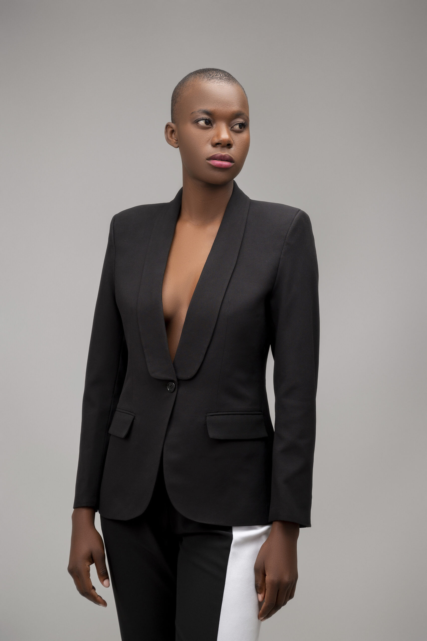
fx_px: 1247
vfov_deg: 28.9
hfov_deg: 19.4
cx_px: 214
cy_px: 320
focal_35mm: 70
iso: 125
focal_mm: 70
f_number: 6.3
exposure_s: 1/200
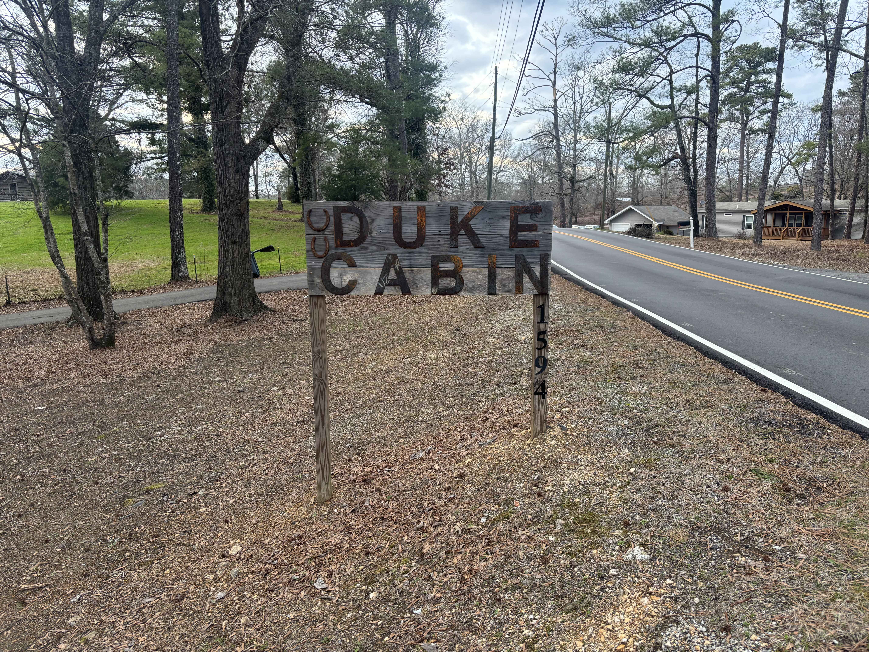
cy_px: 326
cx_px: 434
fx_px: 653
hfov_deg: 67.3
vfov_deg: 53.1
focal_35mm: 26
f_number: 1.6
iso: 80
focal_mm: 5.96
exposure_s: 1/121
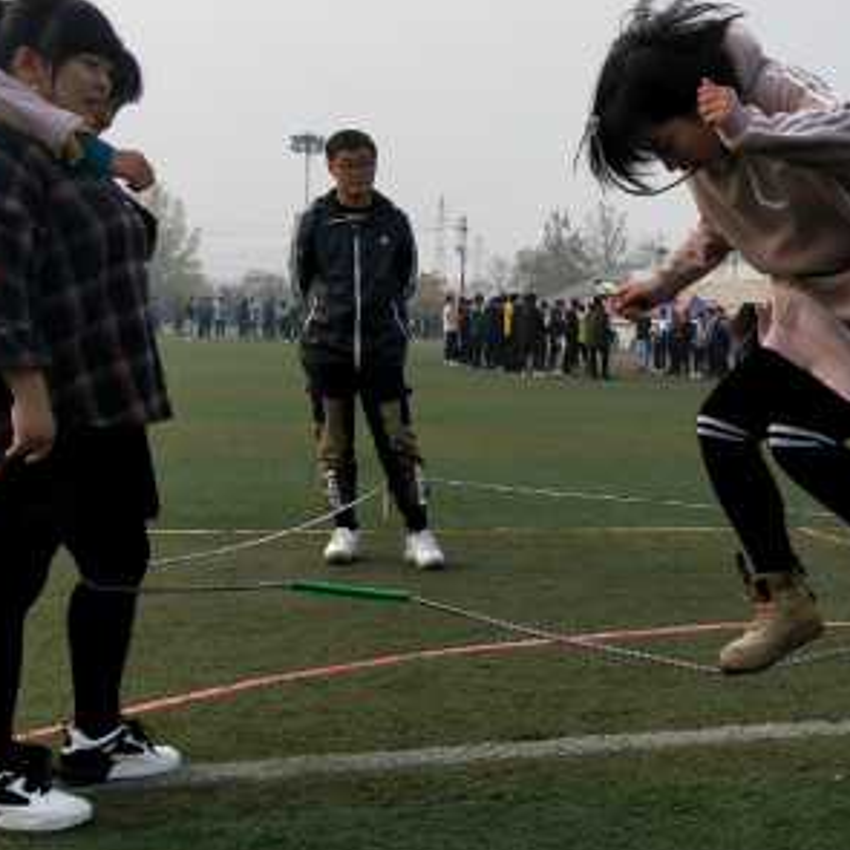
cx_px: 697
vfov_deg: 35.4
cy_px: 435
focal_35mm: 48
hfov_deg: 34.1
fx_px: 1333
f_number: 1.7
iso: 35
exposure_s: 1/1720
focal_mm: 4.27
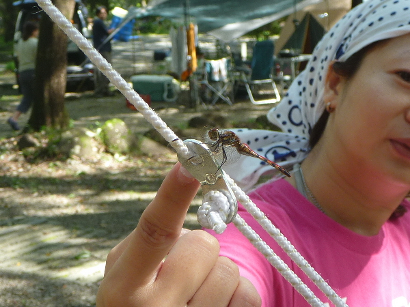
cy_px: 154
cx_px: 205
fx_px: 888
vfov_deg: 19.6
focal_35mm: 75
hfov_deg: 26.0
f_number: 4
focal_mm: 6.8
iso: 80
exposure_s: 1/40
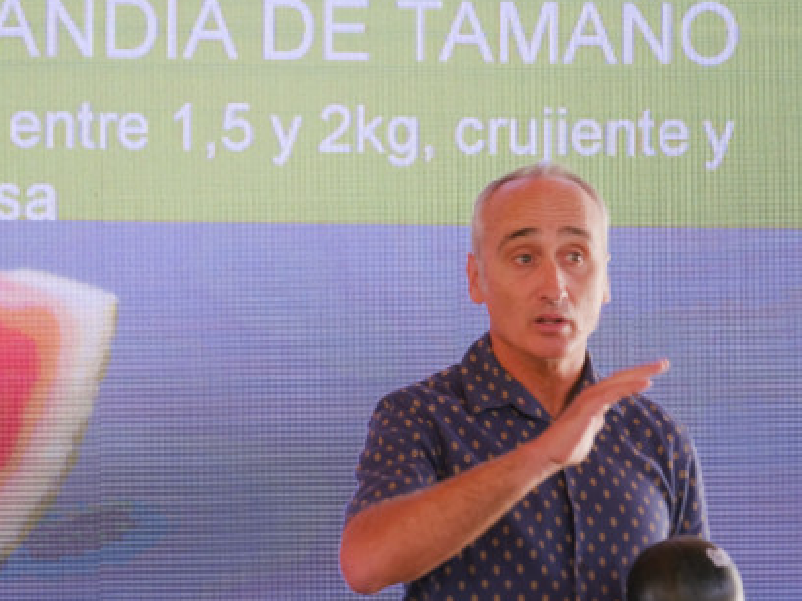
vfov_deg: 5.0
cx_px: 299
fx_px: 6833
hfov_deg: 6.7
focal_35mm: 295
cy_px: 377
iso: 400
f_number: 3.2
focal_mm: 140
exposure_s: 1/80
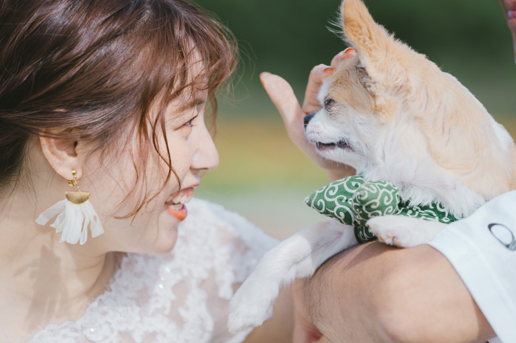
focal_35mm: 209
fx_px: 2994
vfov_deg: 6.6
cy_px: 170
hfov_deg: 9.8
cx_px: 262
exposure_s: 1/1600
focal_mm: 200
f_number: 3.5
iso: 200
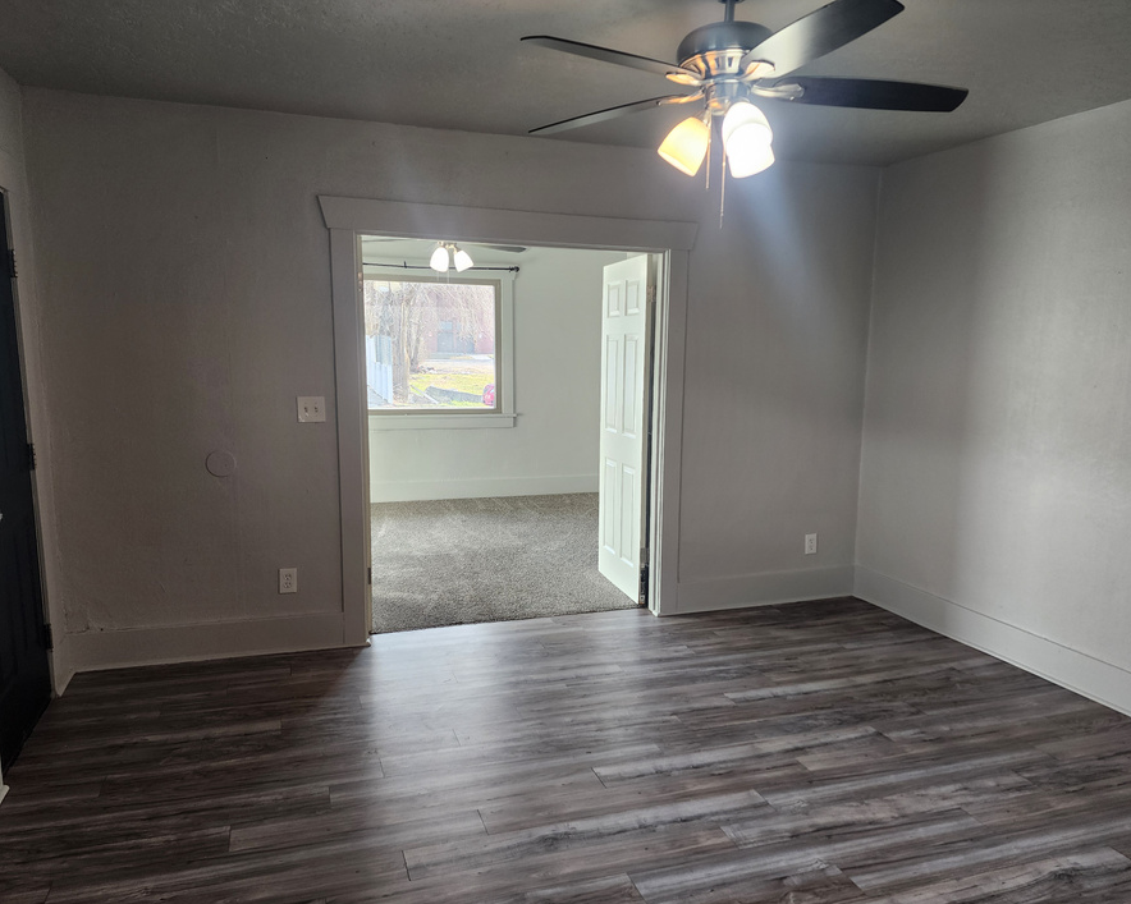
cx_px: 591
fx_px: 870
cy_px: 490
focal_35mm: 26
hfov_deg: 66.0
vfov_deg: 54.9
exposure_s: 1/120
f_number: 1.8
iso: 125
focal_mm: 6.4
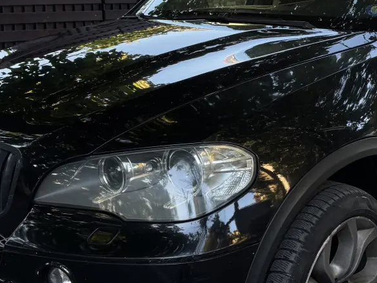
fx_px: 642
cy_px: 115
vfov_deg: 24.8
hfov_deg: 32.2
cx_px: 273
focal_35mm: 59
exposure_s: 1/126
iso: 100
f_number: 1.78
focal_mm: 6.76
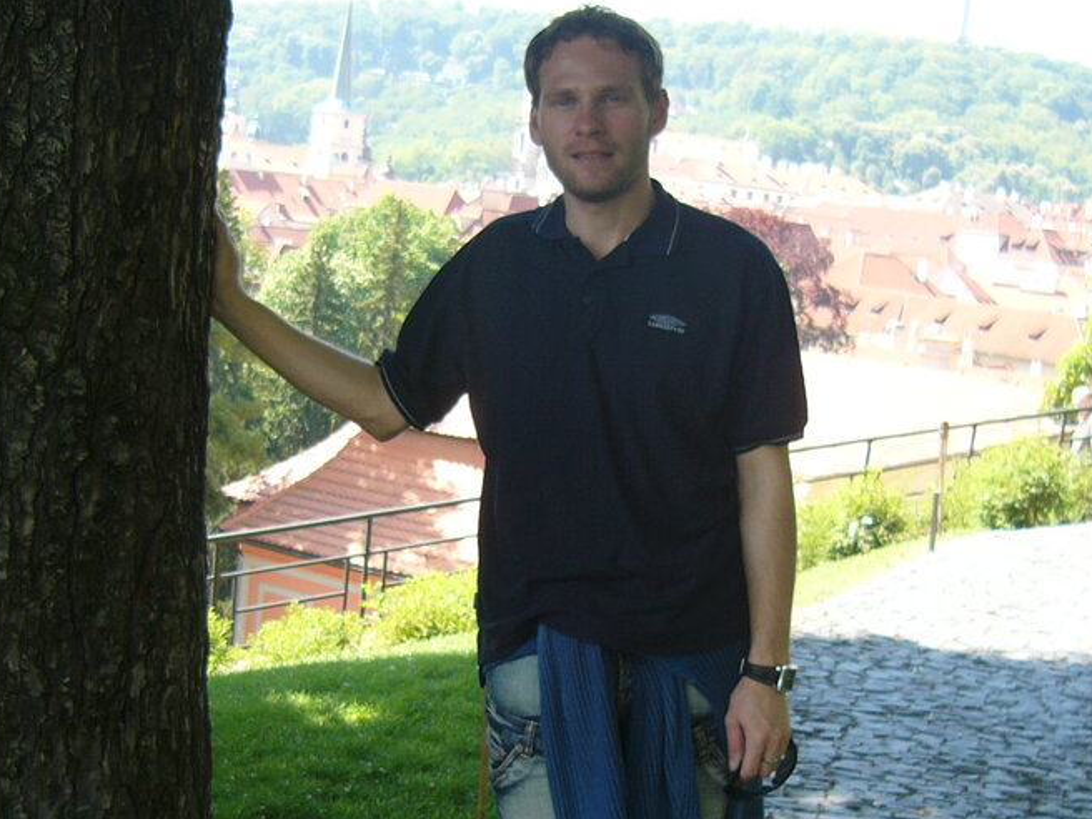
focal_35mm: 64
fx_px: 2019
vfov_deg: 22.8
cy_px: 584
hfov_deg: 30.3
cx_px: 498
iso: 50
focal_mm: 5.8
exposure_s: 1/160
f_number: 2.8
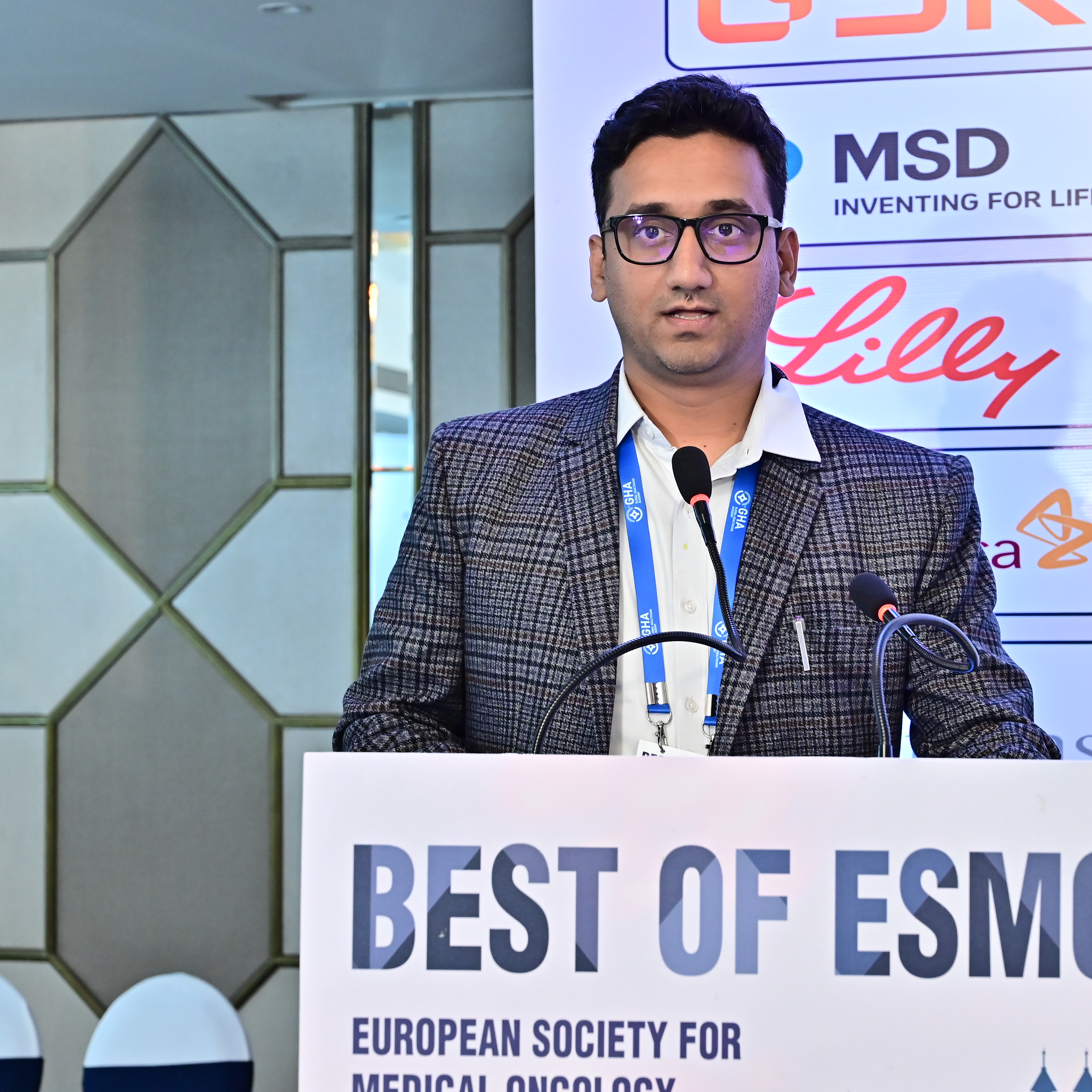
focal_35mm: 90
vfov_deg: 19.3
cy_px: 548
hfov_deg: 19.3
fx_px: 3212
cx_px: 617
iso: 2000
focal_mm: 70
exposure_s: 1/160
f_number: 7.1
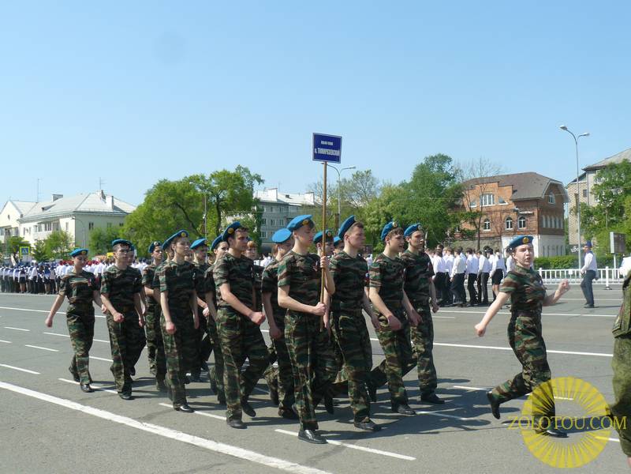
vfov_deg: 39.7
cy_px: 237
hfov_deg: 51.4
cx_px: 316
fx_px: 656
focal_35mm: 36
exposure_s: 1/320
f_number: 5.6
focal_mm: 6
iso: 100
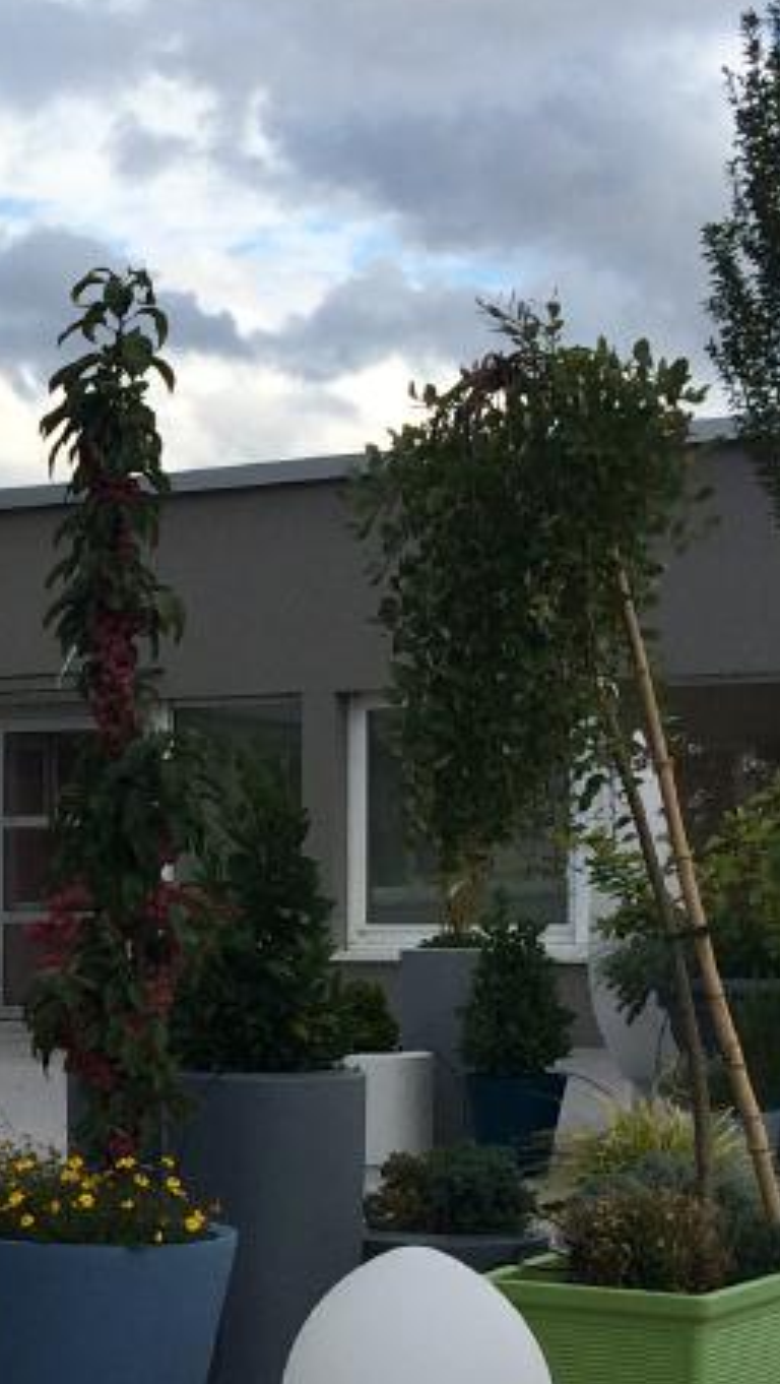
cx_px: -573
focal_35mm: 89
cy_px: 1003
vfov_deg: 23.7
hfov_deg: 12.6
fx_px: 3266
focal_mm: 4.15
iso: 32
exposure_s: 1/2053
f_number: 2.2
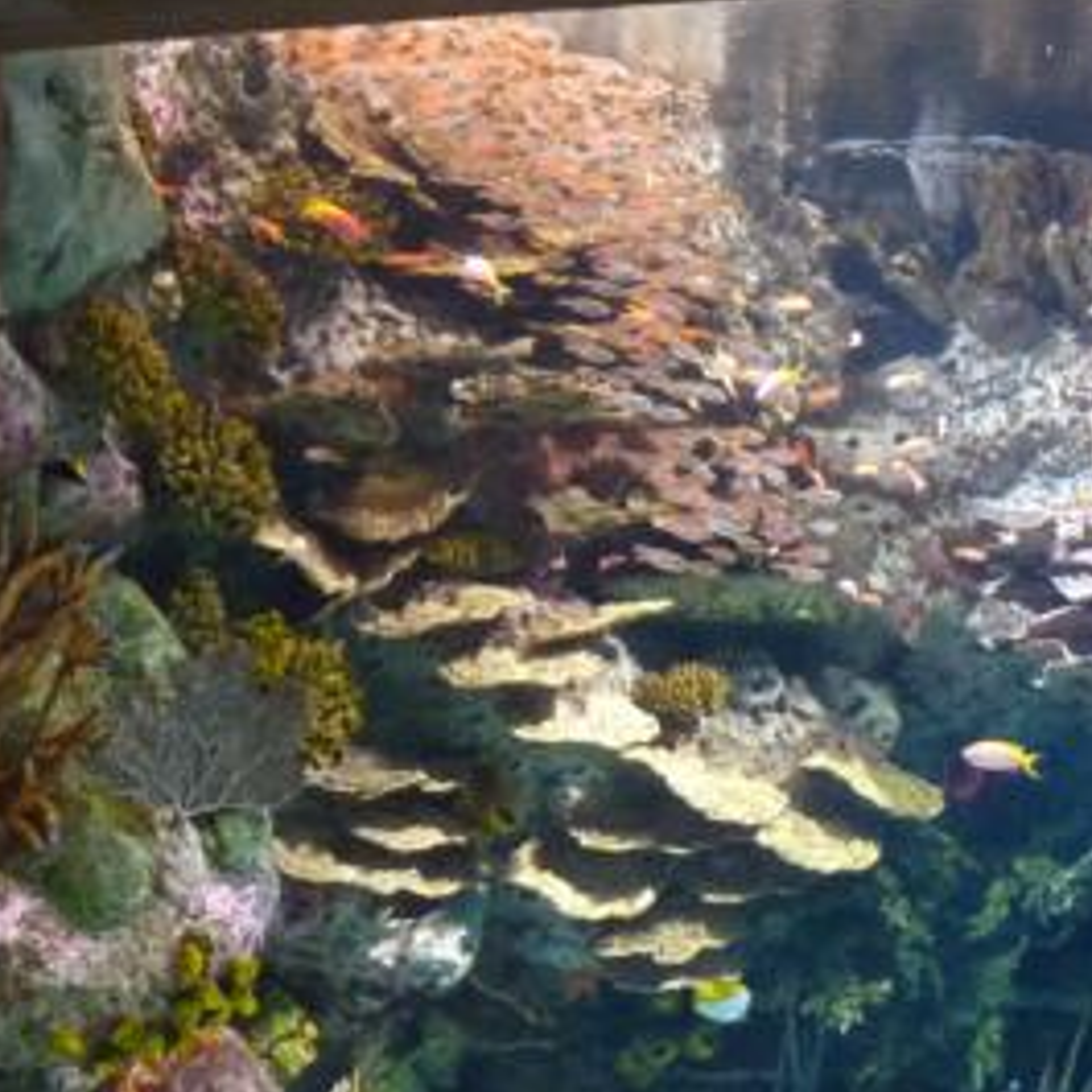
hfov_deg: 22.3
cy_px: 853
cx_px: 1273
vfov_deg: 23.7
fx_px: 2570
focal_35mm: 72
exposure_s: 1/13
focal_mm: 4.8
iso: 400
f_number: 2.8
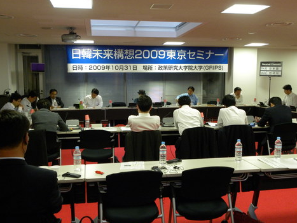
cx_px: 149
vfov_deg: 37.8
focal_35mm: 38
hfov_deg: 48.9
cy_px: 113
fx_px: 326
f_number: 3.2
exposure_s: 1/74.7
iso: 317
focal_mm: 6.6
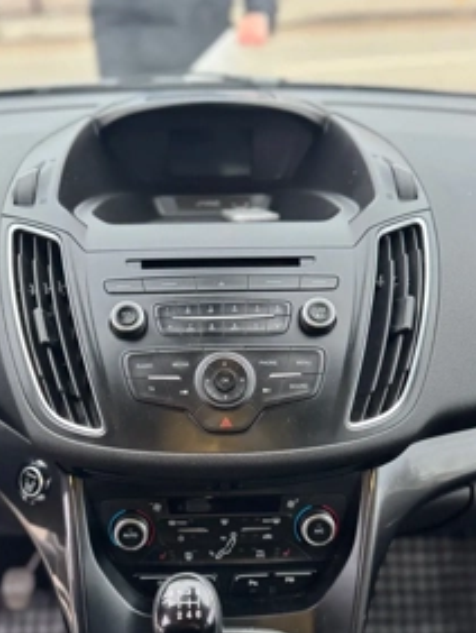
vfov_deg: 52.3
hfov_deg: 41.8
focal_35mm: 34
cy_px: 447
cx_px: 213
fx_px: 622
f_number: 1.78
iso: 500
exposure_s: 1/60
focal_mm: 6.76
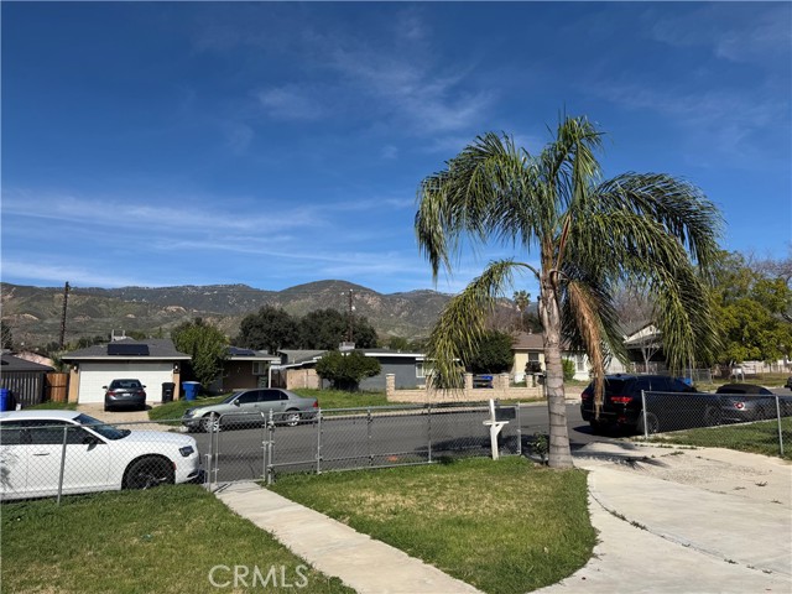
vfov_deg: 56.8
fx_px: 549
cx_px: 396
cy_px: 297
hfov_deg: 71.6
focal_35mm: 24
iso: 80
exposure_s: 1/6173
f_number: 1.78
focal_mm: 6.76
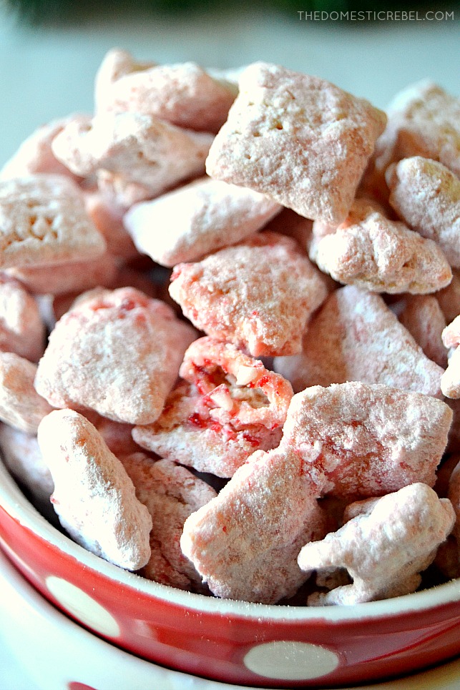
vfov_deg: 24.6
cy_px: 345
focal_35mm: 82
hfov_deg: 16.5
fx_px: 1582
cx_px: 230
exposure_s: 1/60
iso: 1600
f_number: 5.6
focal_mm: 55
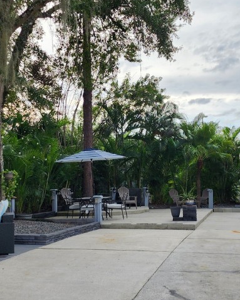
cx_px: 125
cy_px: 178
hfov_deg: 31.4
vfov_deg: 38.6
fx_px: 426
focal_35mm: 48
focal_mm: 6.4
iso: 12
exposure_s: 1/202
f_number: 1.8
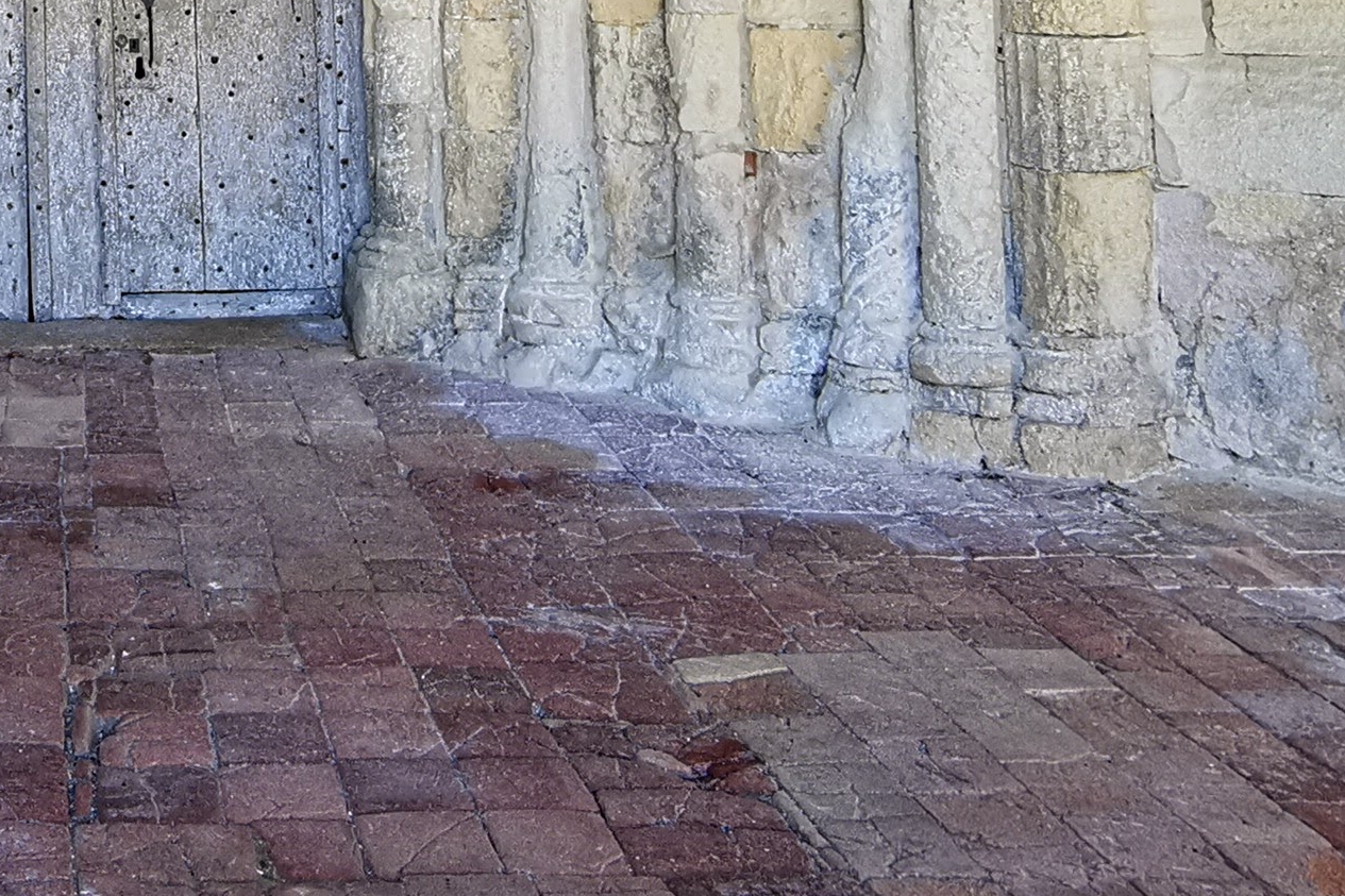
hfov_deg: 35.4
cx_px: 22
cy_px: -311
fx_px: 1905
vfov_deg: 23.1
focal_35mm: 51
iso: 64
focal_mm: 2.26
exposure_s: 4
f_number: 2.2
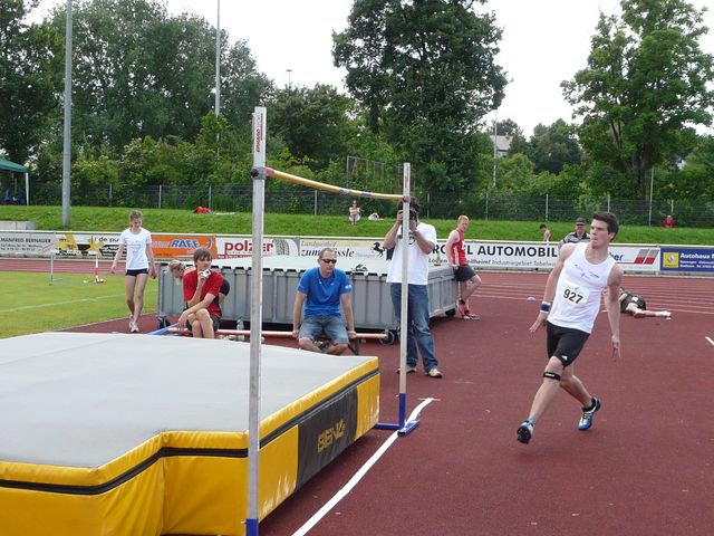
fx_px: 1176
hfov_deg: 33.8
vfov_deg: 25.7
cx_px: 357
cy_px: 268
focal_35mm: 57
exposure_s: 1/500
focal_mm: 5.9
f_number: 2.8
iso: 125
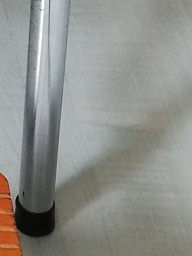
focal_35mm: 170
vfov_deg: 11.2
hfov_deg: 8.0
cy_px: -127
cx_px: -279
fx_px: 1257
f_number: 2.2
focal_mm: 3.81
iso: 200
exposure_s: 1/33.3
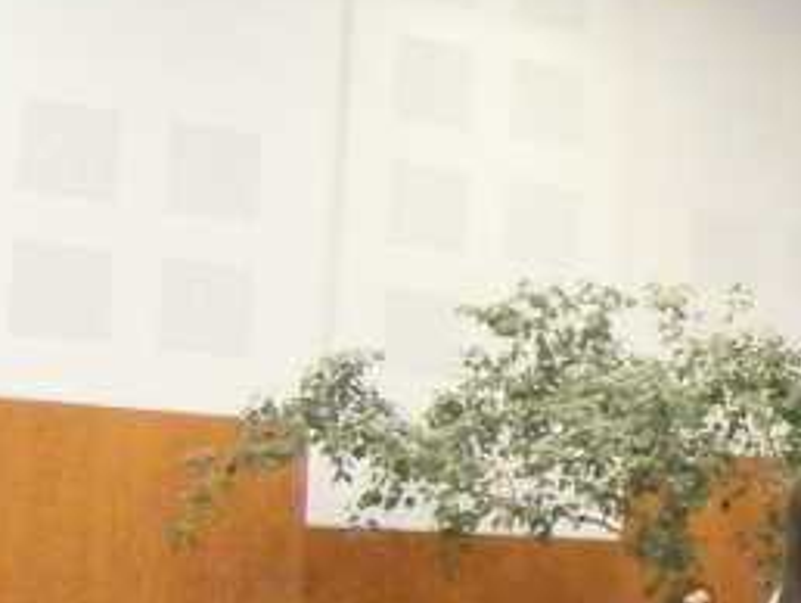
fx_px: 2386
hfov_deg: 15.6
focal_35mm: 103
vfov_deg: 14.4
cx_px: 1552
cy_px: 308
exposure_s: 1/30
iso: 640
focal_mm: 4.7
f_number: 2.8
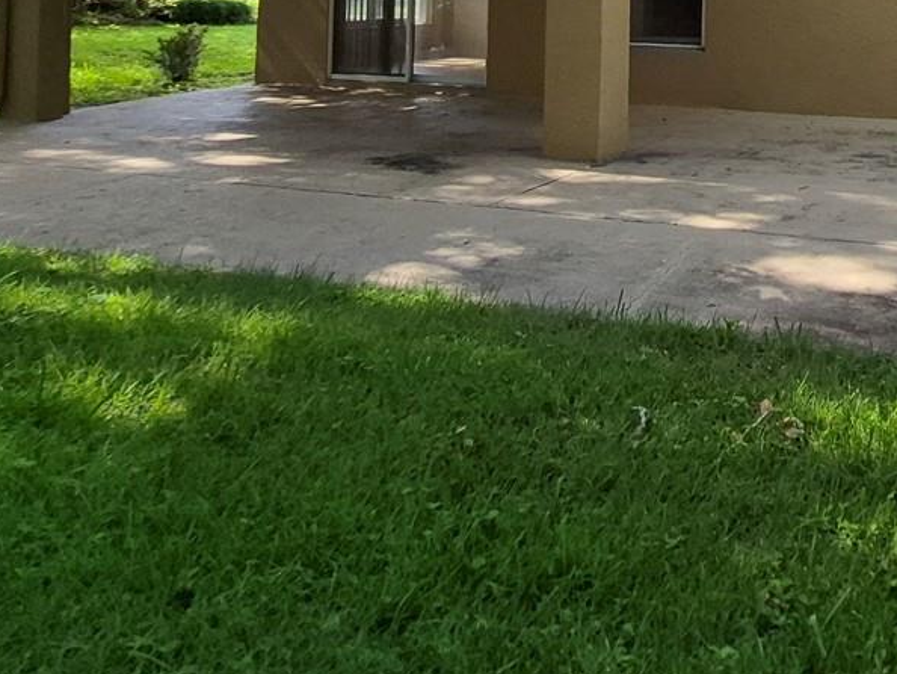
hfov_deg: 47.2
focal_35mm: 35
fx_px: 907
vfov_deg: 35.3
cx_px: 812
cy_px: -54
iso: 50
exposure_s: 1/491
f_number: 2.2
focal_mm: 1.74
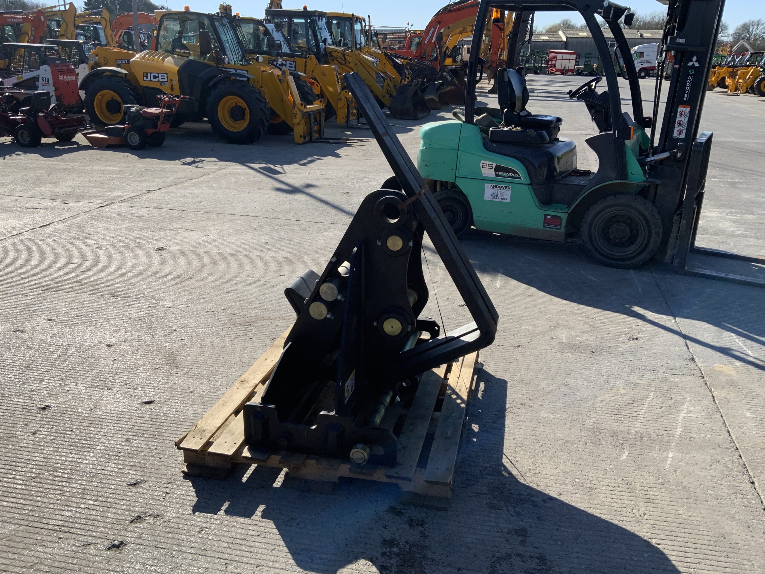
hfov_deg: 61.7
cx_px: 382
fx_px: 641
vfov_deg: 48.2
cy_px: 287
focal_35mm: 29
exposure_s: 1/1848
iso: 16
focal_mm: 3
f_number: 1.8
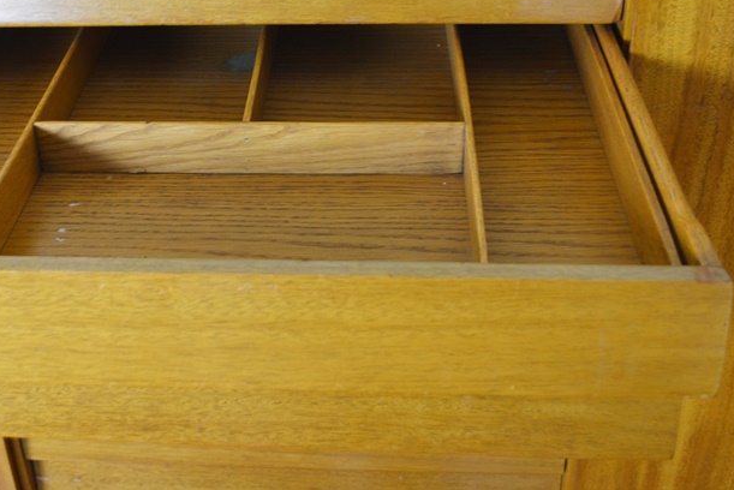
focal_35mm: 53
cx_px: 285
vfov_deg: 25.3
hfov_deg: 37.3
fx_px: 1081
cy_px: 131
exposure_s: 1/40
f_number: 4
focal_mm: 24
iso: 800
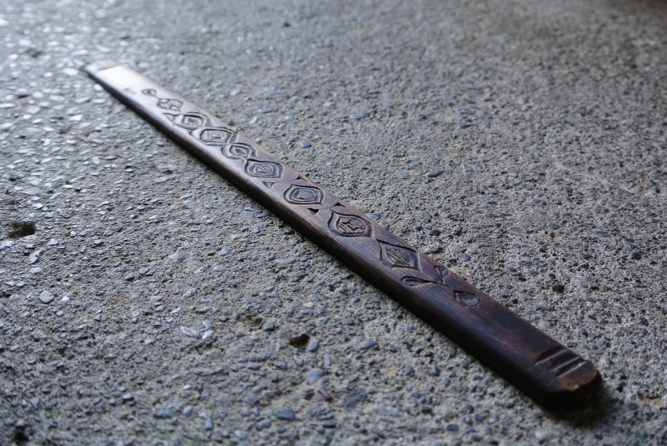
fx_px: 779
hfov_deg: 46.3
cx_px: 334
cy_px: 223
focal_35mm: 42
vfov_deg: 32.0
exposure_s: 1/60
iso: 400
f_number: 4.2
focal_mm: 15.7
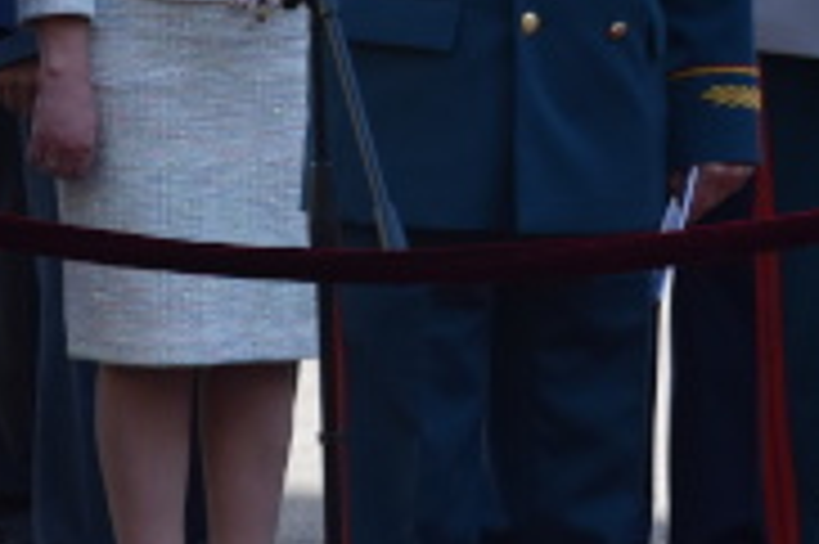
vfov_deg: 2.6
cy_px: -265
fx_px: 11811
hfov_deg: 4.0
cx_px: 504
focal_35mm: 520
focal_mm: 105
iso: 250
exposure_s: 1/250
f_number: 8
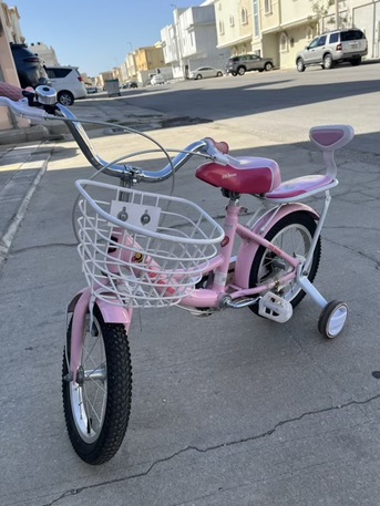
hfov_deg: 53.1
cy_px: 253
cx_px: 190
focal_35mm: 26
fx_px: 380
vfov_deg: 67.3
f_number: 1.6
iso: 50
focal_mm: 5.1
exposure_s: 1/1647
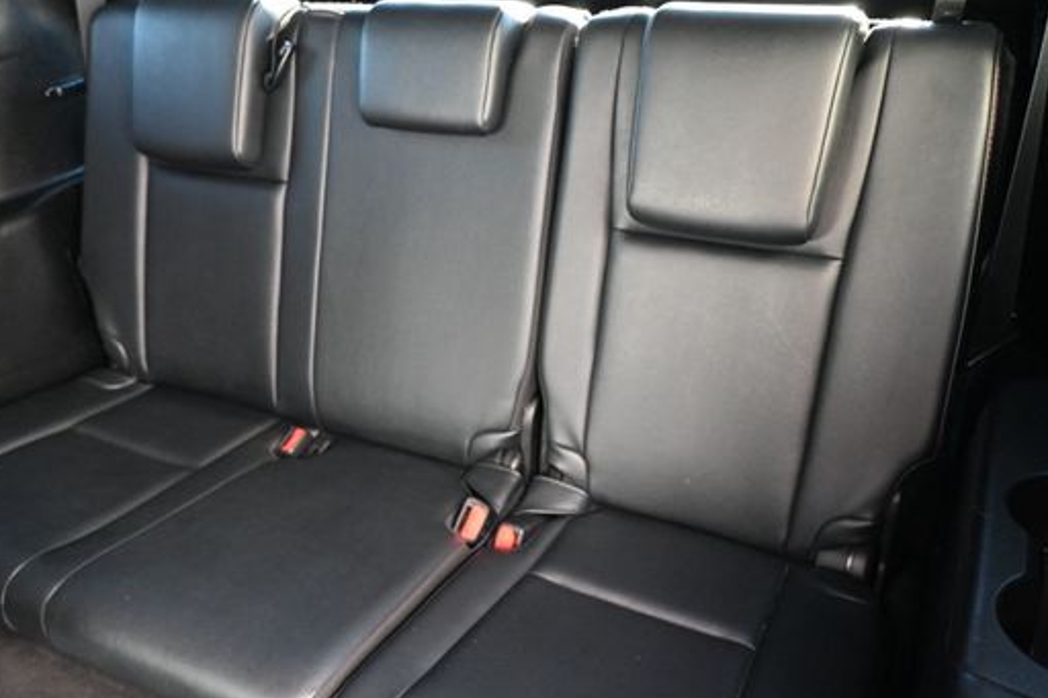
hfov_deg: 61.9
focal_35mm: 30
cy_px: 368
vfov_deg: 43.6
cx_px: 510
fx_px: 873
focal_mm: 16
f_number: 3.5
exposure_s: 1/60
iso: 3200
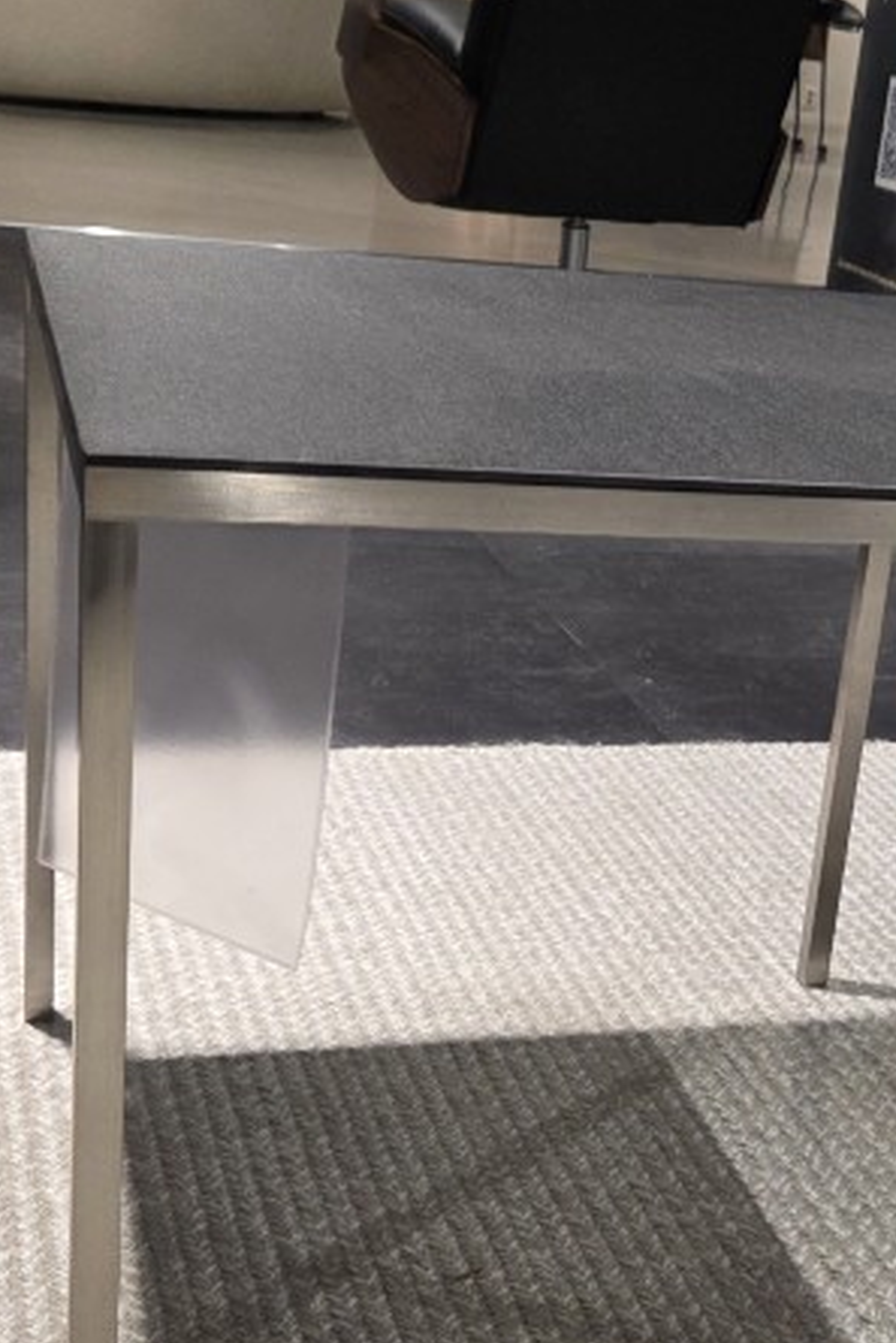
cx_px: 658
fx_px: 2052
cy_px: 806
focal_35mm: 55
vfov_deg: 36.1
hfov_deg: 24.4
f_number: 1.8
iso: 200
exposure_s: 1/100
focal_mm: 5.4
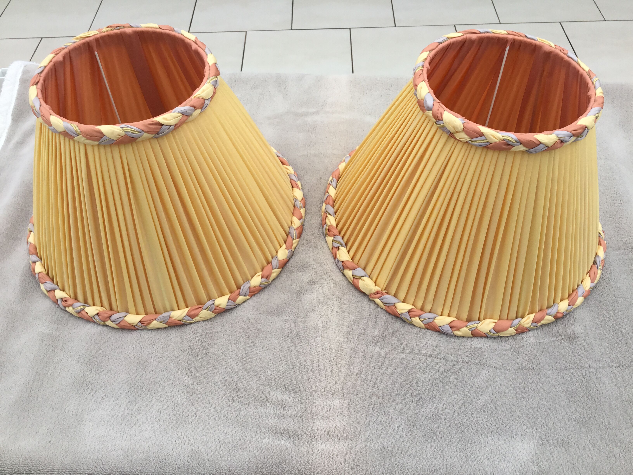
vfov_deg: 45.4
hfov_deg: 58.4
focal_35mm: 31
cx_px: 316
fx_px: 567
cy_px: 238
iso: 25
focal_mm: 3.3
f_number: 2.4
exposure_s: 1/395
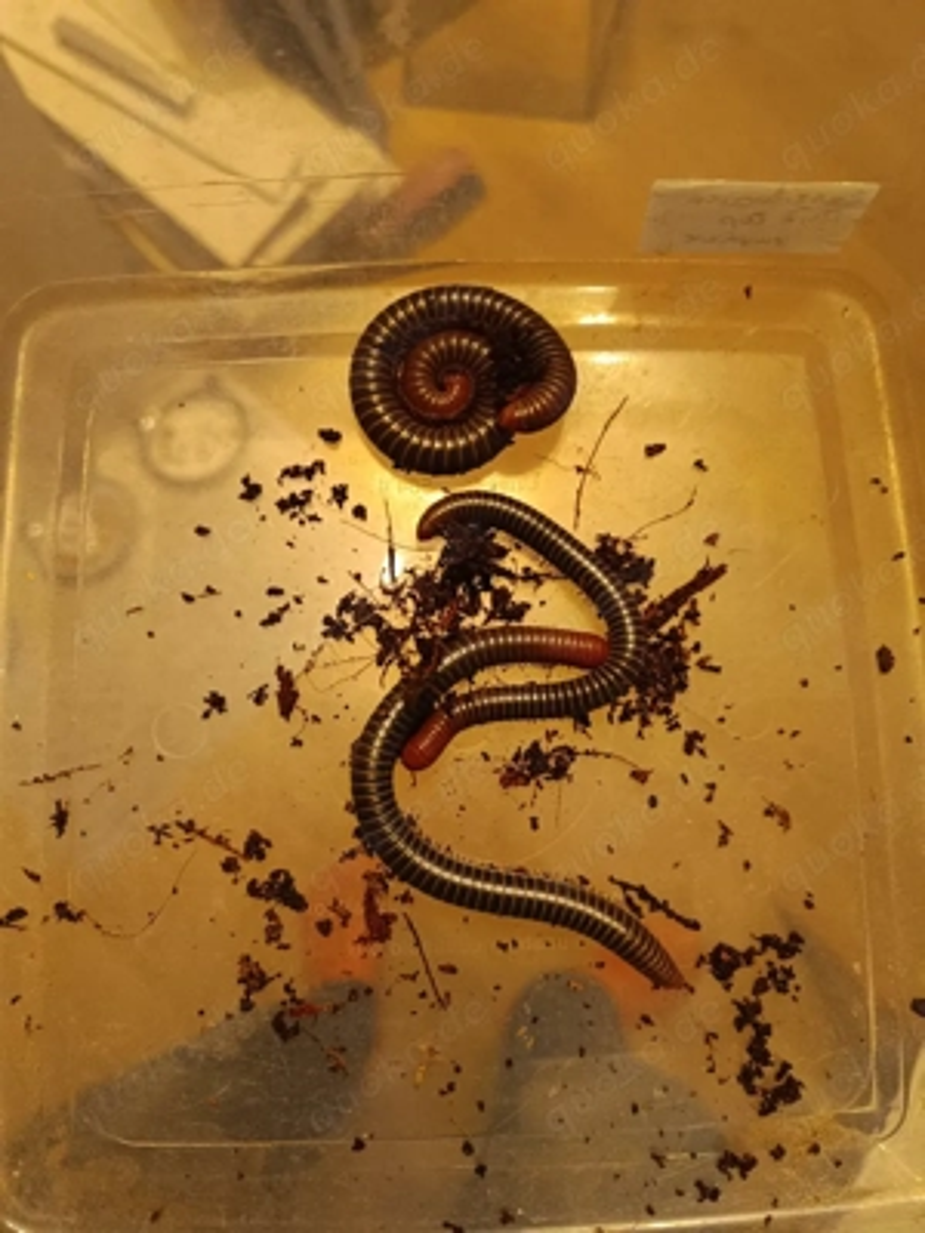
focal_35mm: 24
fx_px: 855
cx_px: 462
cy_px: 616
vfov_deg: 71.6
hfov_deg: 56.8
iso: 806
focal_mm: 5.59
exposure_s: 1/25
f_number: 1.88
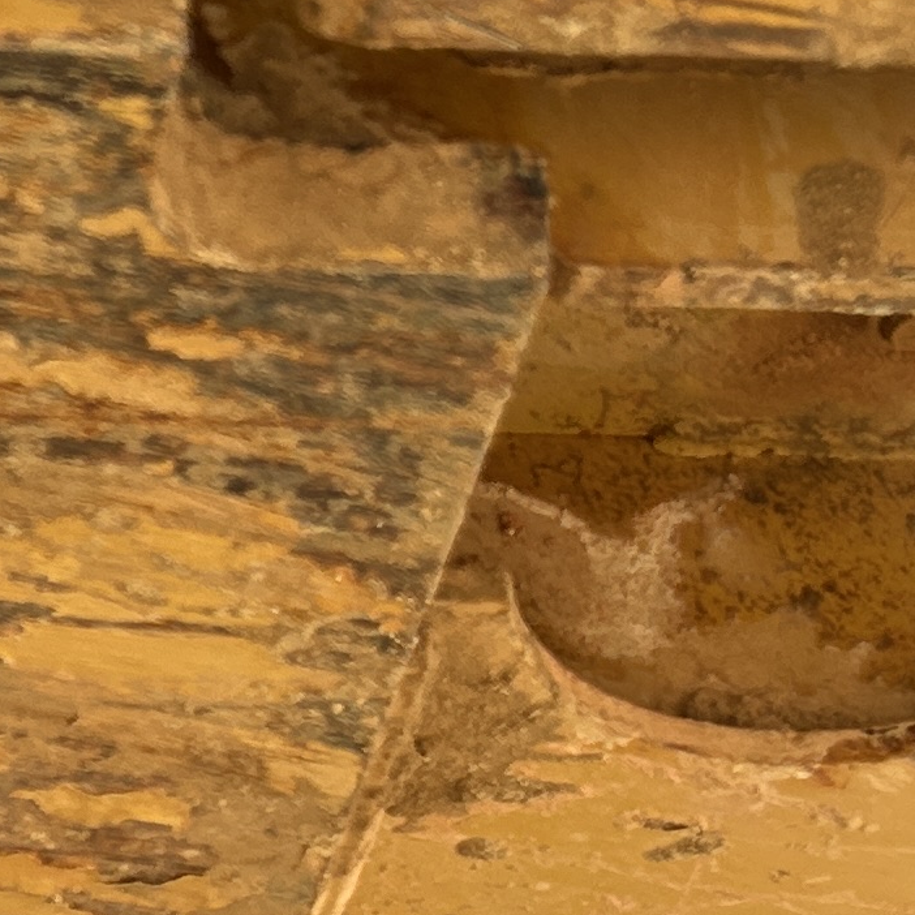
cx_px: -451
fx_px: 3948
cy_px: 1539
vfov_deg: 12.3
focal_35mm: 132
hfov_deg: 12.6
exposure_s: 1/452
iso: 50
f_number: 1.5
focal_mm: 5.7
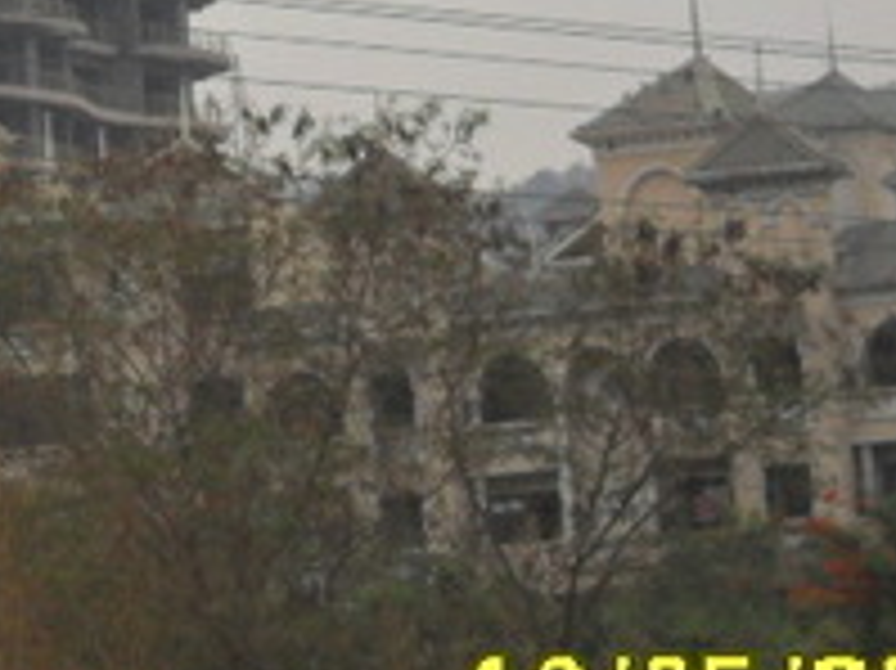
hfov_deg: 6.5
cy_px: -400
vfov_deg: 4.9
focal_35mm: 298
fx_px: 7709
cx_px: -617
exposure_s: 1/250
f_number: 3.9
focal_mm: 13.2
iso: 100
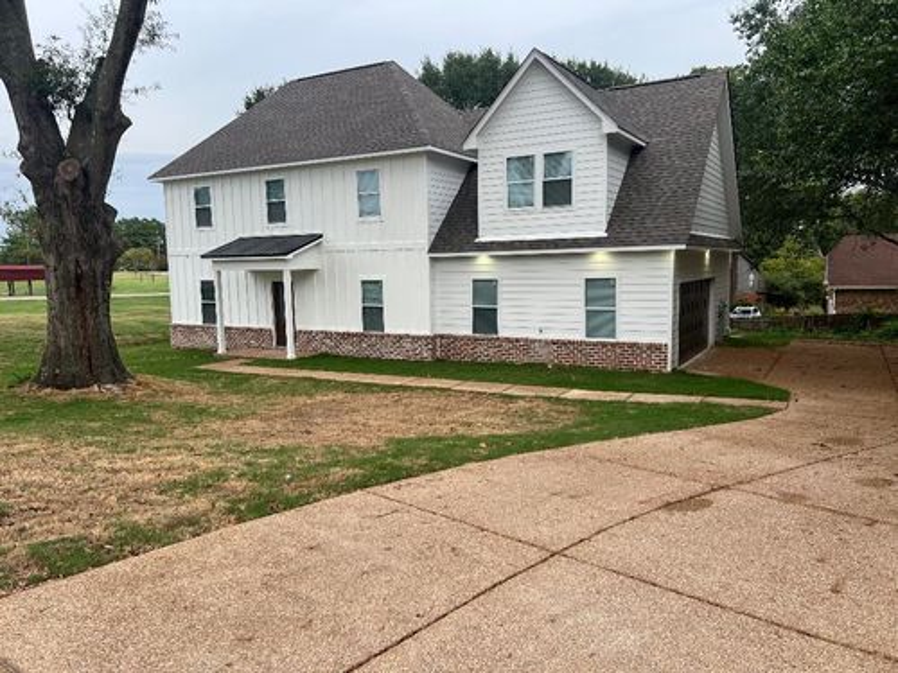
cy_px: 336
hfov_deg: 67.3
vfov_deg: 53.1
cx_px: 449
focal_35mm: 26
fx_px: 674
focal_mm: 5.7
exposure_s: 1/129
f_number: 1.5
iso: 32
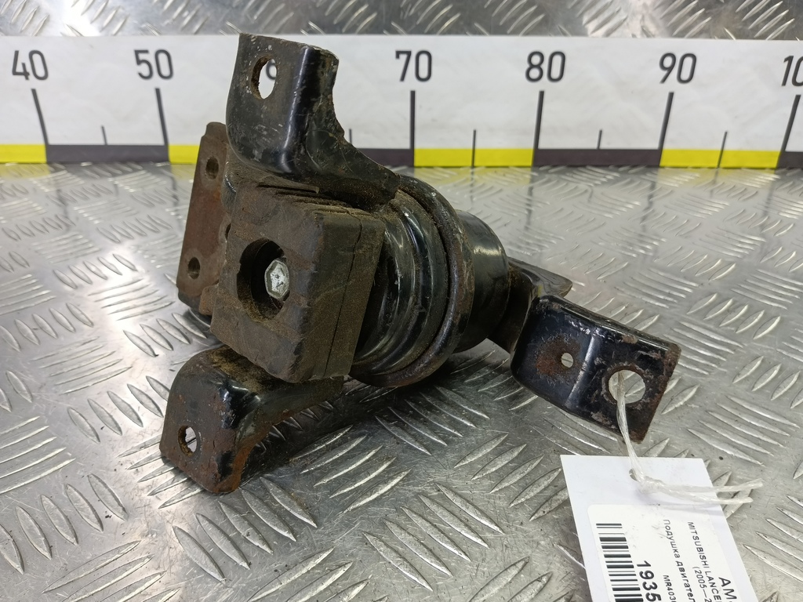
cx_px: 402
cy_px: 301
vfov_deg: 58.9
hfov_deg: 73.9
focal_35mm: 23
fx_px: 534
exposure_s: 1/50
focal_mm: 4.11
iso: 148
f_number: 1.6
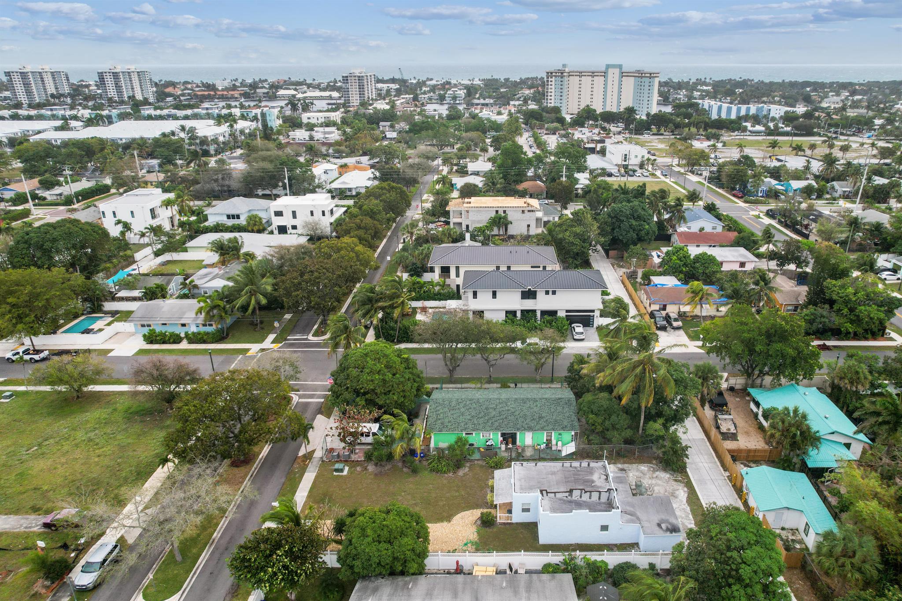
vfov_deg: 57.2
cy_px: 300
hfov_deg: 78.6
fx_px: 551
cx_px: 451
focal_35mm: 22
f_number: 2.8
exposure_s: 1/1500
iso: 140
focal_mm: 8.38
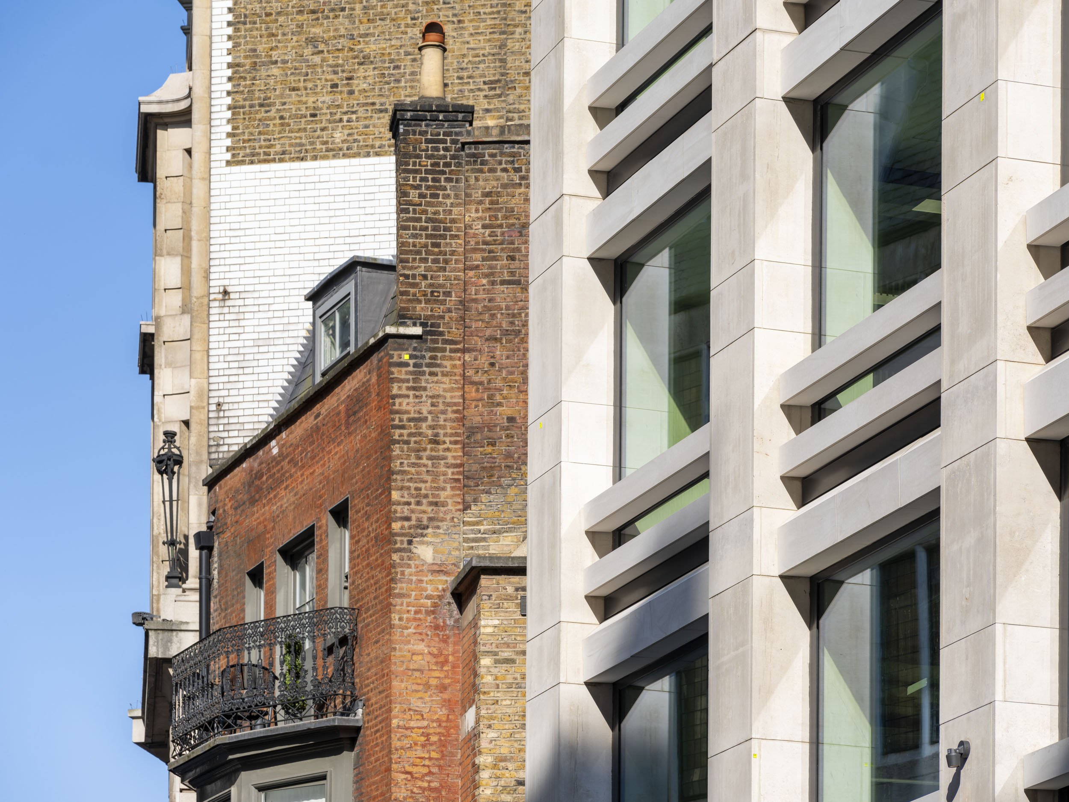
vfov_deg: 10.4
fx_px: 4385
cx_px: 534
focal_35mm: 142
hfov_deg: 13.9
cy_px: 401
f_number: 10
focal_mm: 179.8
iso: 80
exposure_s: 1/100
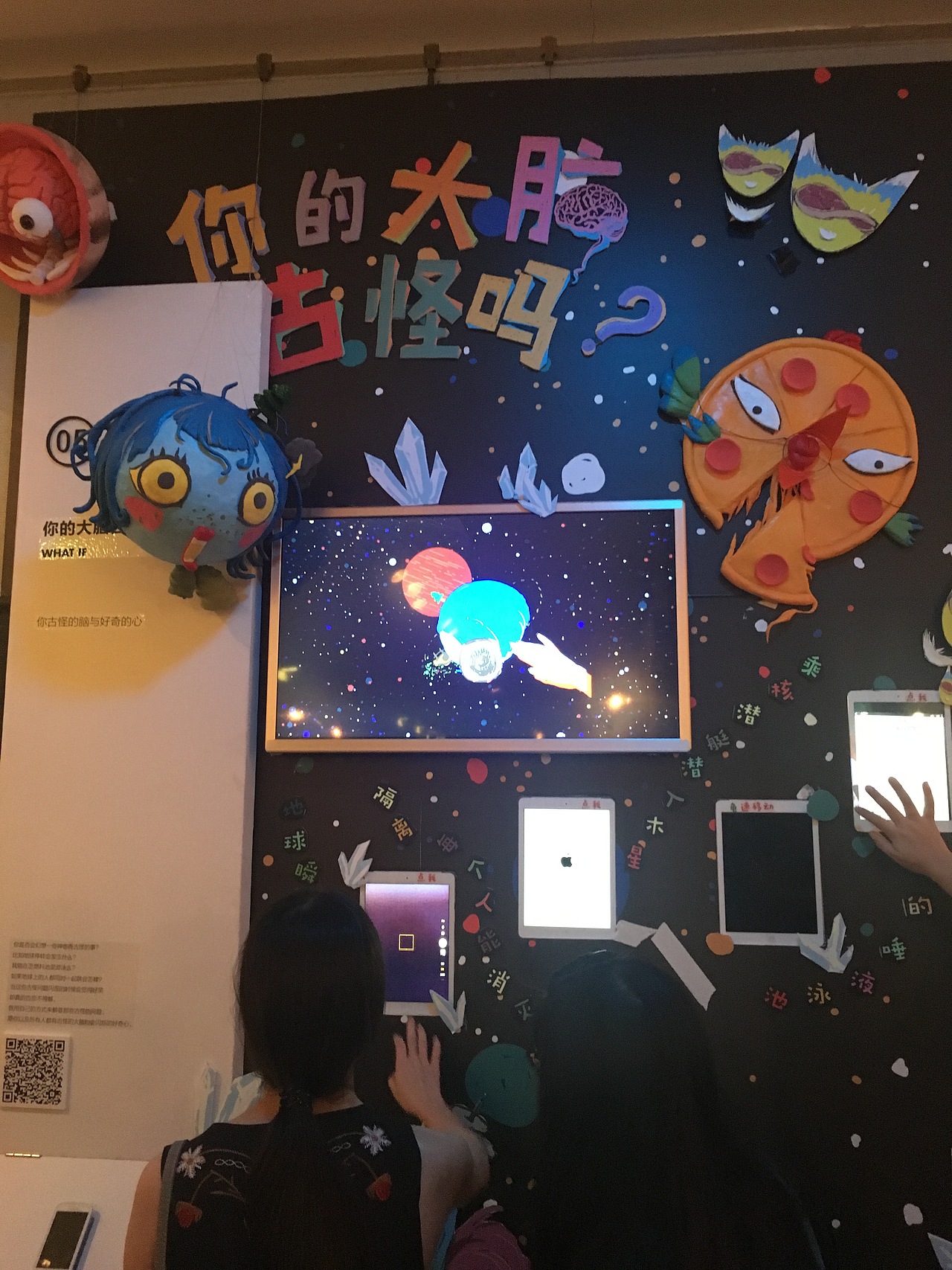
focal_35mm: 29
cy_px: 635
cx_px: 476
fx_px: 1064
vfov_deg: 61.7
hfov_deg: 48.2
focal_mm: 4.15
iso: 250
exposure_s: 1/17
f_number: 2.2
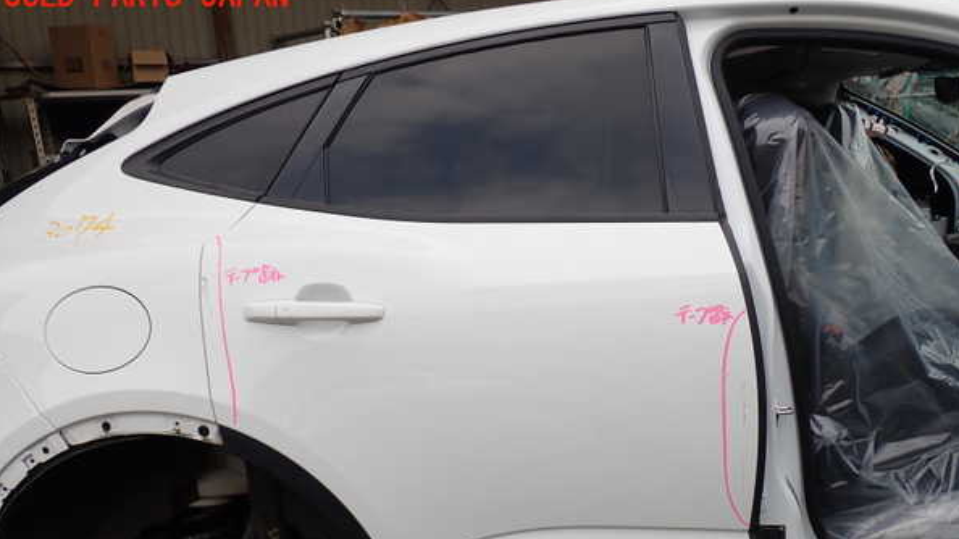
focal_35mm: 33
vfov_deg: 35.4
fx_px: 839
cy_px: 339
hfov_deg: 59.5
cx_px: 480
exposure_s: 1/400
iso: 100
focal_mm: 5.4
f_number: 3.2
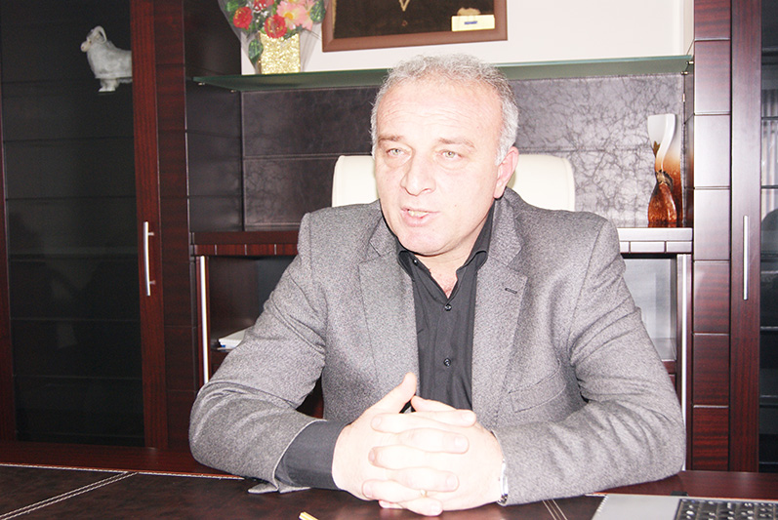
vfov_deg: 29.9
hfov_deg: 43.6
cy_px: 260
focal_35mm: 45
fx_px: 973
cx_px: 389
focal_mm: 30
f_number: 5
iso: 400
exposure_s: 1/60
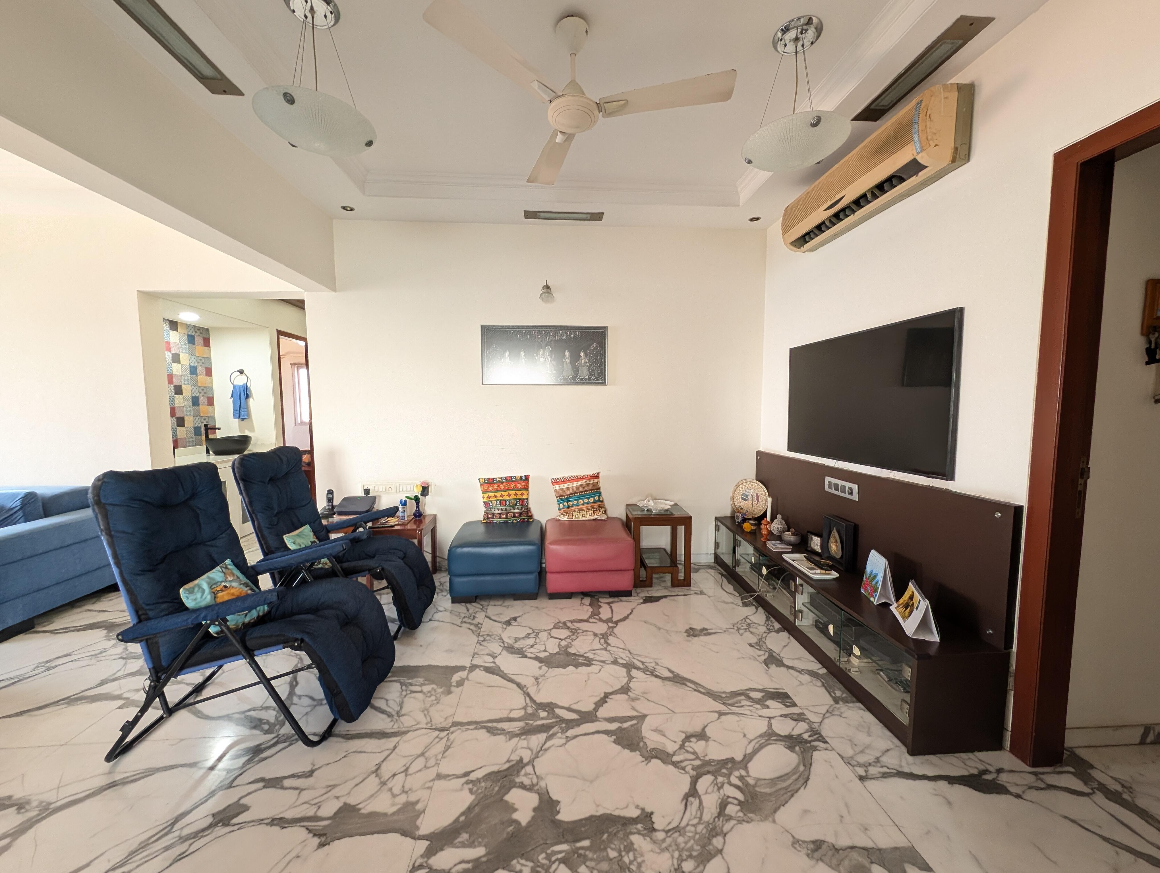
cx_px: 580
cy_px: 436
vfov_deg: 94.6
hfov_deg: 110.5
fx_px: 403
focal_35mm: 12
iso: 559
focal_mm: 2.23
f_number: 1.95
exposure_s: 1/100
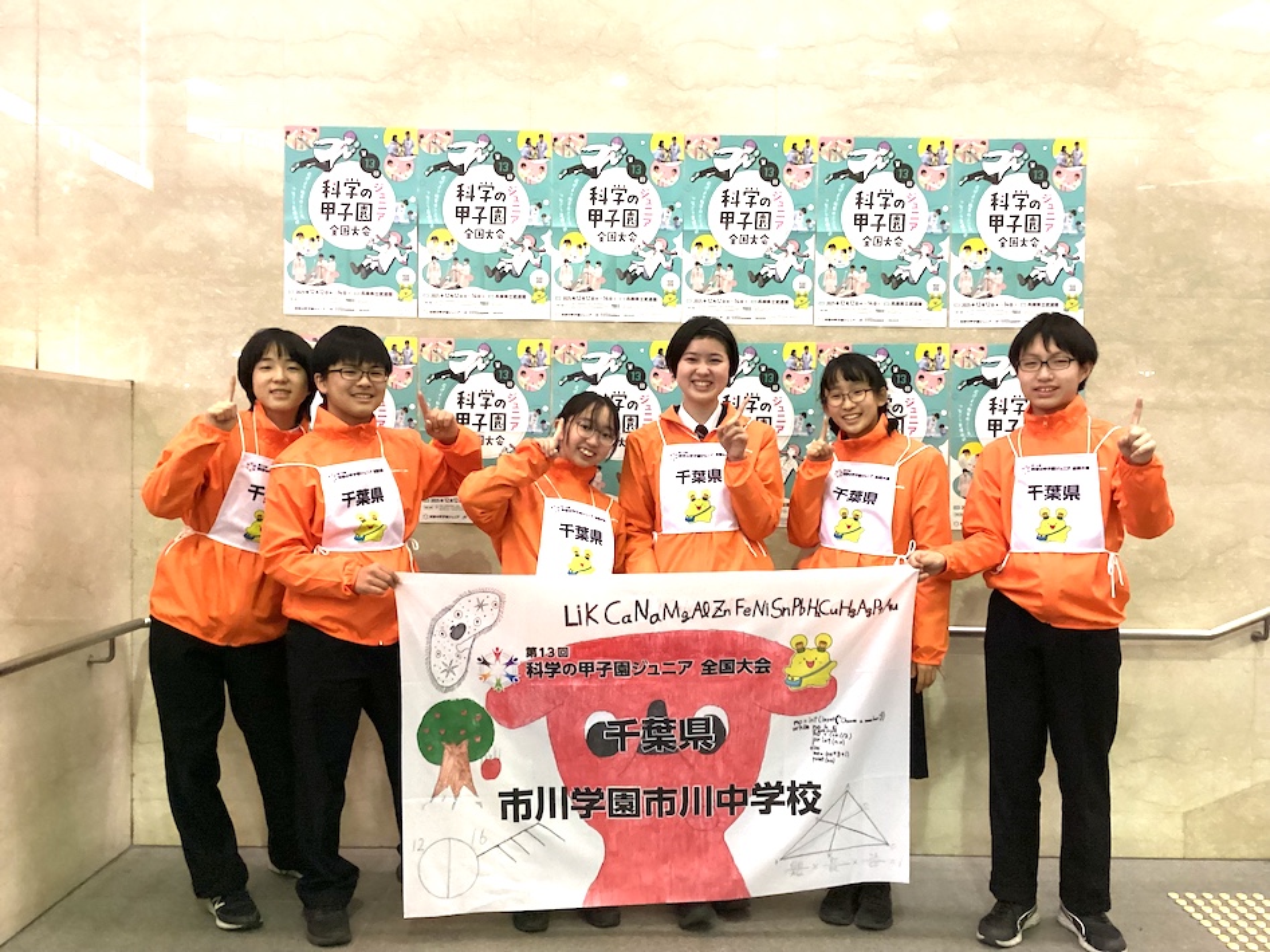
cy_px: 476
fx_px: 1137
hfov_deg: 58.4
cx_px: 635
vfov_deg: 45.4
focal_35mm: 31
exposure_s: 1/30
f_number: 2.4
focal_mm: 3.3
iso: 400
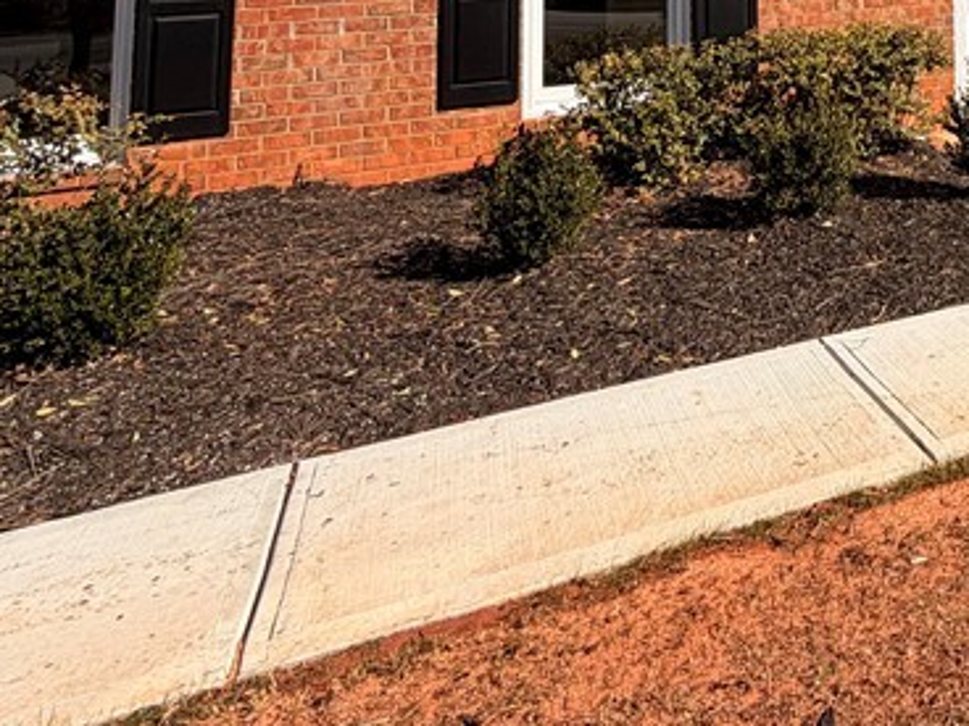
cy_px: -187
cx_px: 1095
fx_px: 1092
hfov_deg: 38.5
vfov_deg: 30.2
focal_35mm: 39
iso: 20
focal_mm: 2.22
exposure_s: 1/864
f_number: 2.2
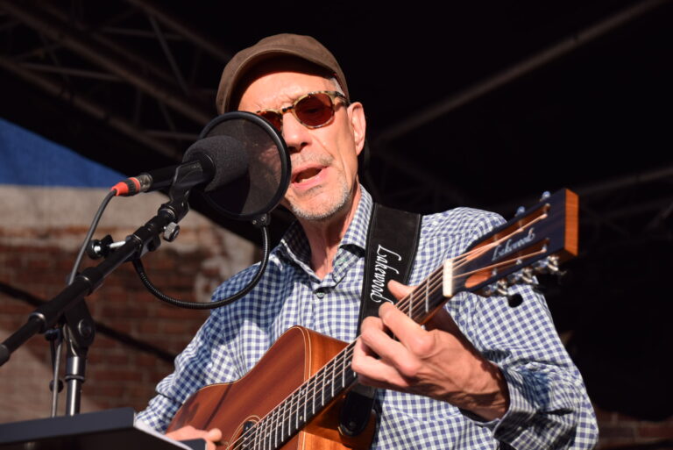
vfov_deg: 12.2
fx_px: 2104
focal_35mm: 112
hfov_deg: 18.2
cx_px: 336
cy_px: 225
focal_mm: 75
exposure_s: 1/250
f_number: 5
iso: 100
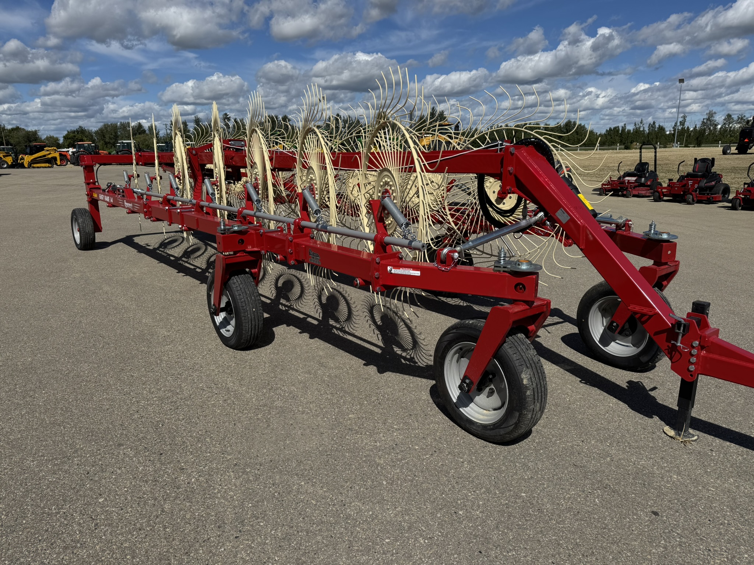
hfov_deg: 71.6
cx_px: 377
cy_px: 282
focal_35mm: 24
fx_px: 523
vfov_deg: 56.8
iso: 80
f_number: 1.78
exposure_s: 1/7937
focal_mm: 6.76
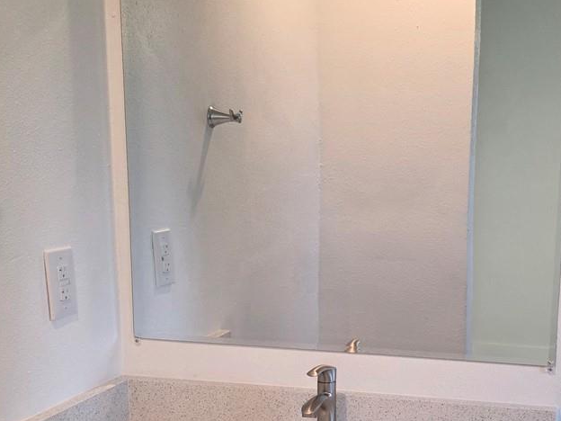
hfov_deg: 32.3
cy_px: 350
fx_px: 956
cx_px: 395
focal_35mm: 59
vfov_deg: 24.3
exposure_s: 1/120
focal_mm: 6.3
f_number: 1.7
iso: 250
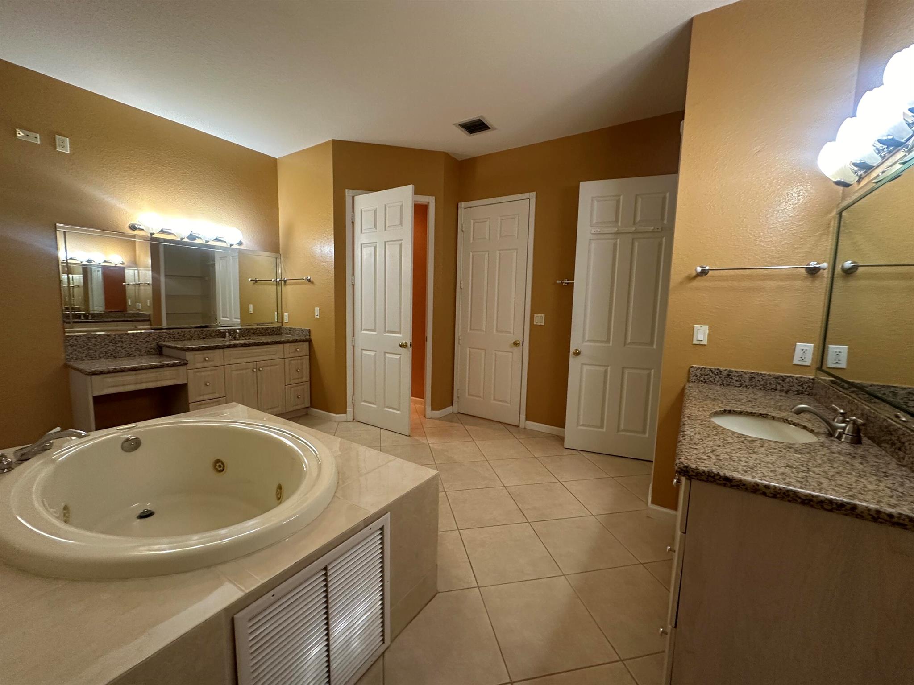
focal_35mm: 14
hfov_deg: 102.1
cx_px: 457
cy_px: 342
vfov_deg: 85.7
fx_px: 370
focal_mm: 2.22
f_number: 2.2
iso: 200
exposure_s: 1/60
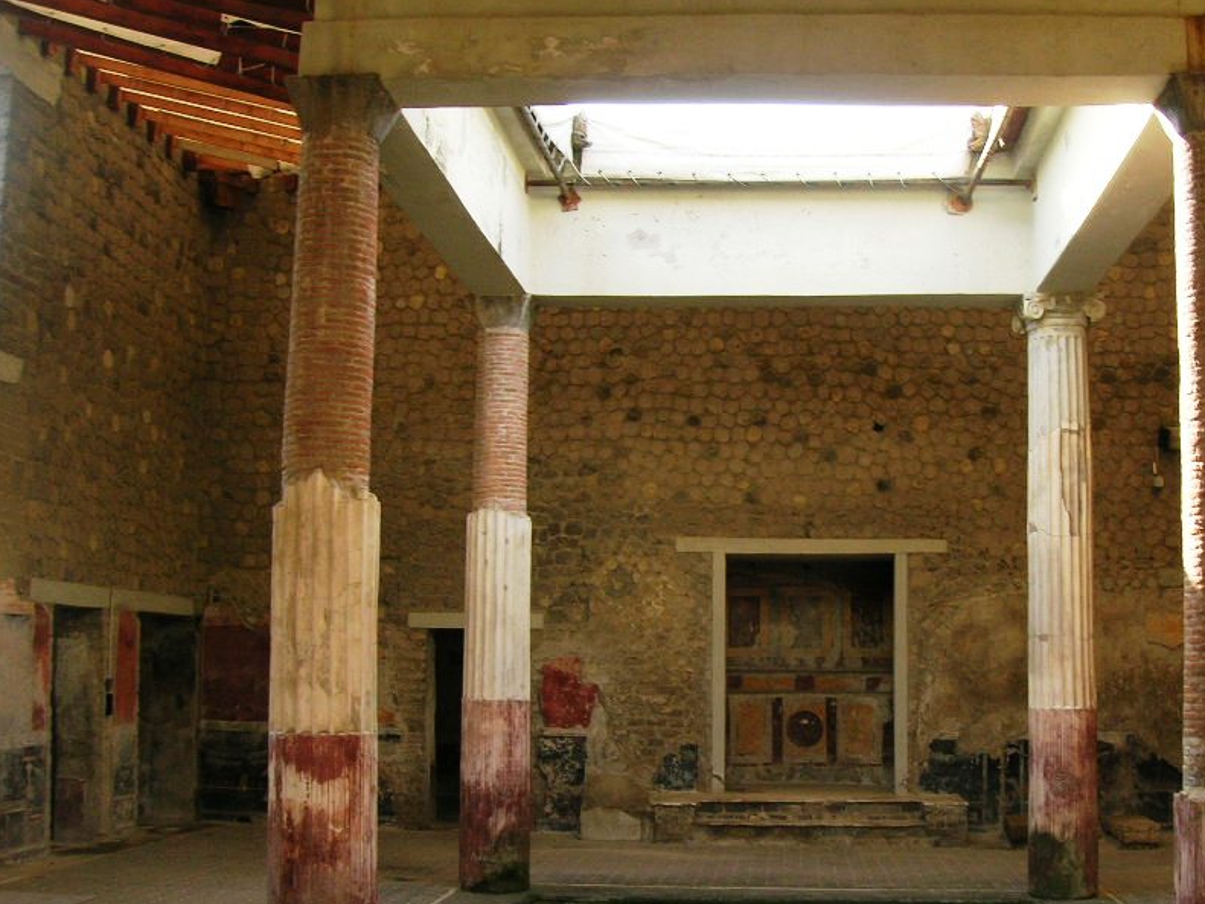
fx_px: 1531
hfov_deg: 42.6
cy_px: 523
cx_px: 751
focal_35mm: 44
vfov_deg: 32.8
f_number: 4.9
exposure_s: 1/39.6
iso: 50
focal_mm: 5.7
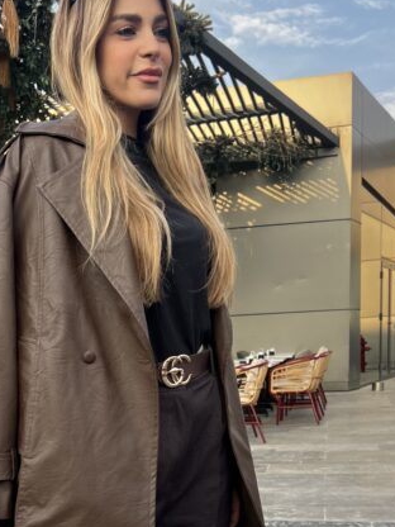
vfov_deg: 35.9
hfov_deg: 28.8
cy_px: 471
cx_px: 122
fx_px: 761
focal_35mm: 50
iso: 50
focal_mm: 5.7
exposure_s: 1/539
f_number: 1.5
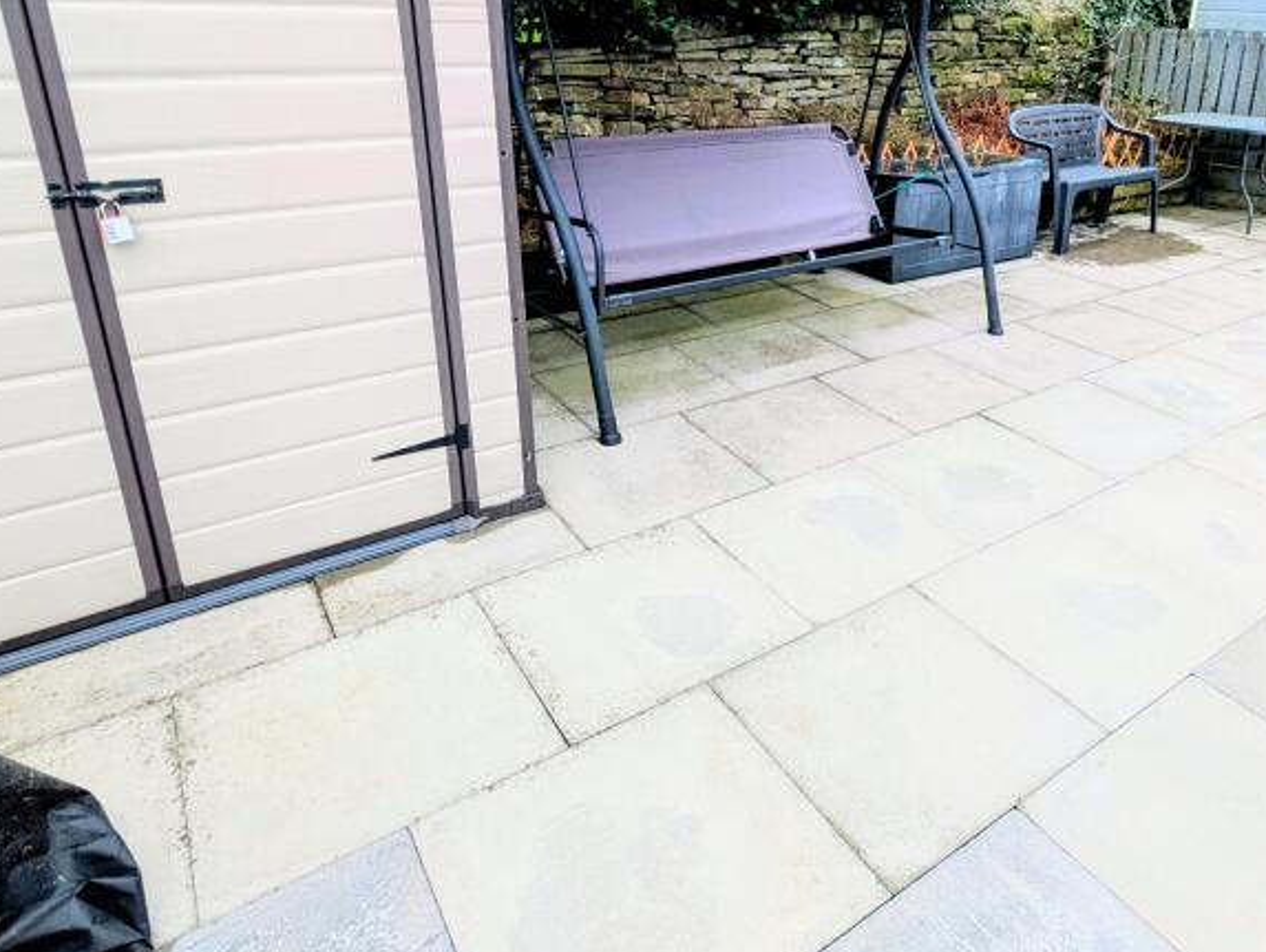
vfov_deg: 53.9
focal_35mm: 25
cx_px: 833
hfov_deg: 67.6
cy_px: 317
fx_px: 915
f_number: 2.2
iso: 56
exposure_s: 1/433
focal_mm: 1.83
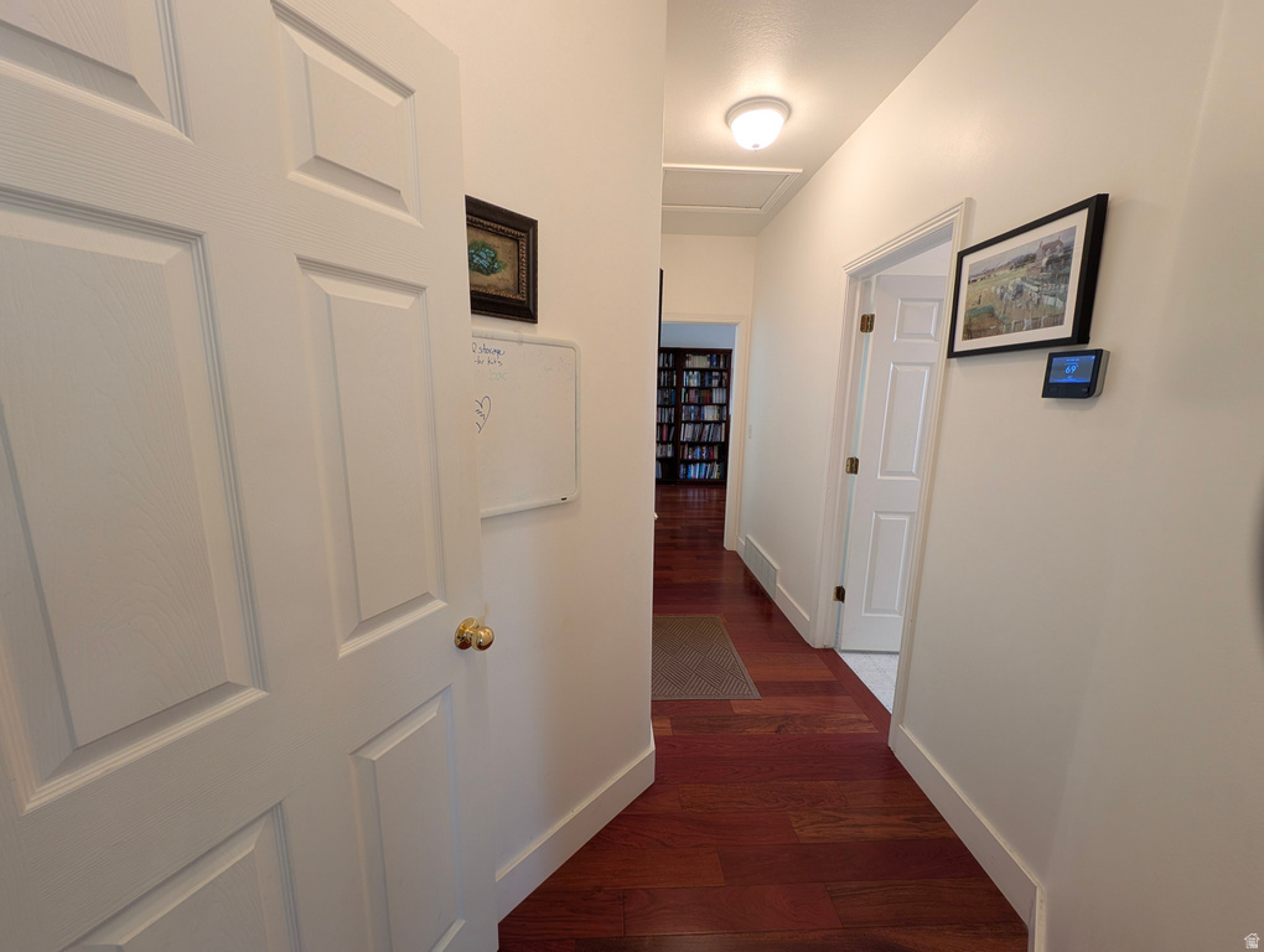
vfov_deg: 94.6
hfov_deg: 110.5
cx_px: 632
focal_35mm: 12
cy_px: 476
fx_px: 439
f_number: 1.95
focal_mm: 2.23
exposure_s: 1/24
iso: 98
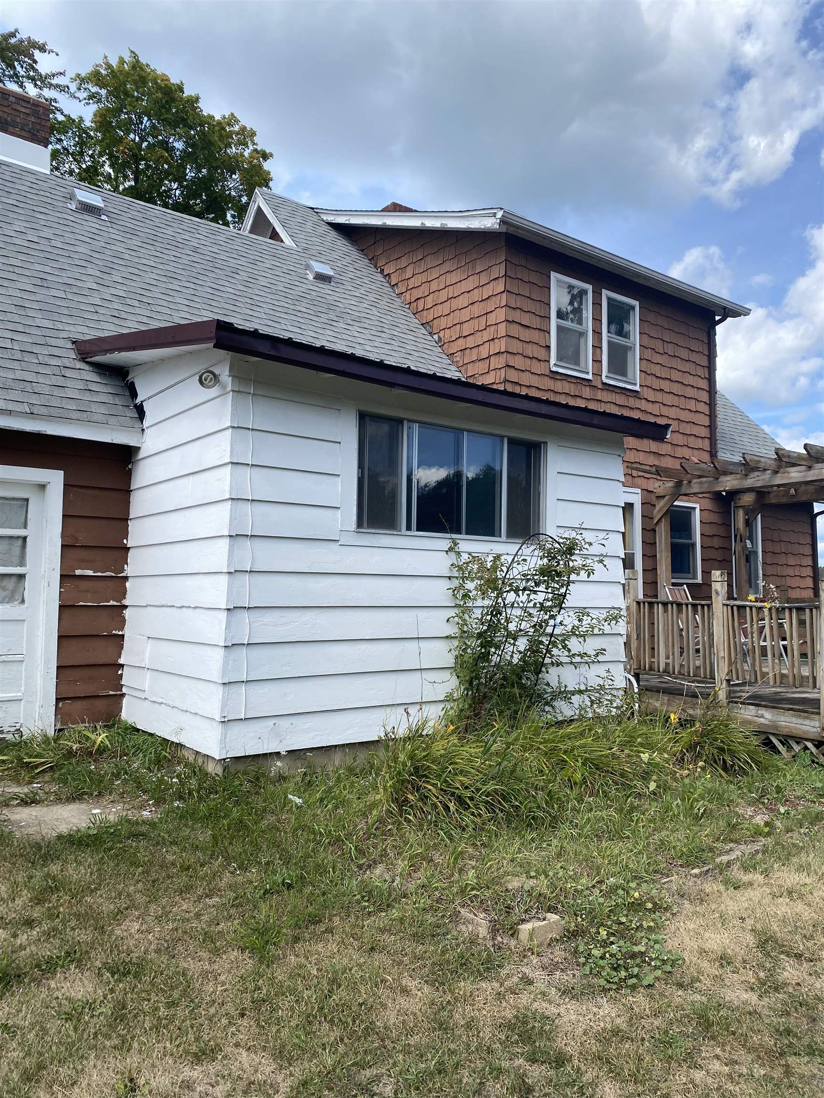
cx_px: 412
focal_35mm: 26
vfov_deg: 67.3
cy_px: 549
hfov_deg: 53.1
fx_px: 825
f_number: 1.8
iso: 32
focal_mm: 4.25
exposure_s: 1/2028
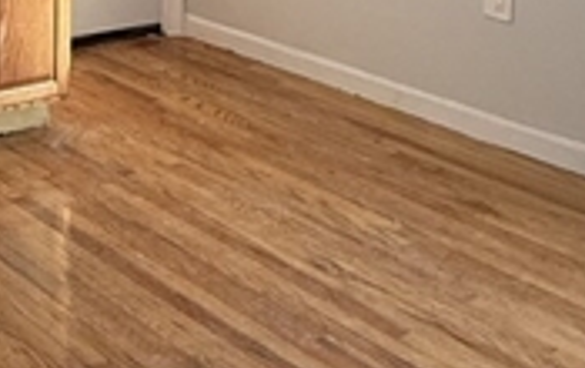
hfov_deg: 25.3
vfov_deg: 17.1
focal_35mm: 65
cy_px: -258
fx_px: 1038
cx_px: -247
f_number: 2.2
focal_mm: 2.22
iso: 200
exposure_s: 1/120
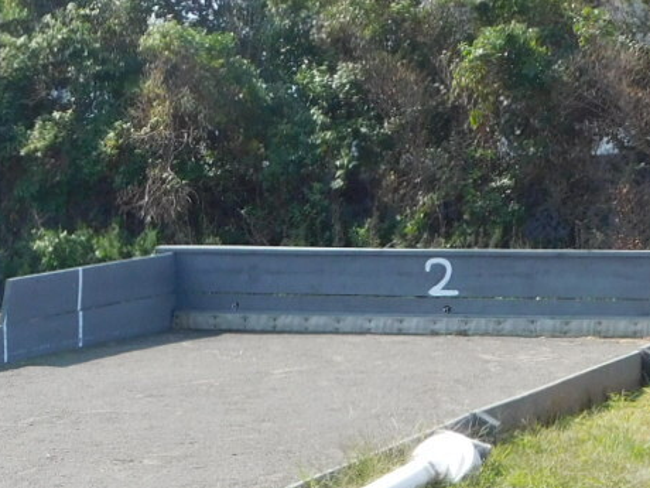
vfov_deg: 10.6
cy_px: 521
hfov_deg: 13.7
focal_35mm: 139
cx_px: -188
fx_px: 2610
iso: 125
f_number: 3.6
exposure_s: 1/640
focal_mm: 7.1
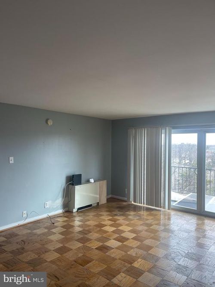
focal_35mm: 25
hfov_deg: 54.9
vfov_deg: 69.4
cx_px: 108
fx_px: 207
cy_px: 144
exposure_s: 1/121
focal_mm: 5.1
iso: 50
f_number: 1.6
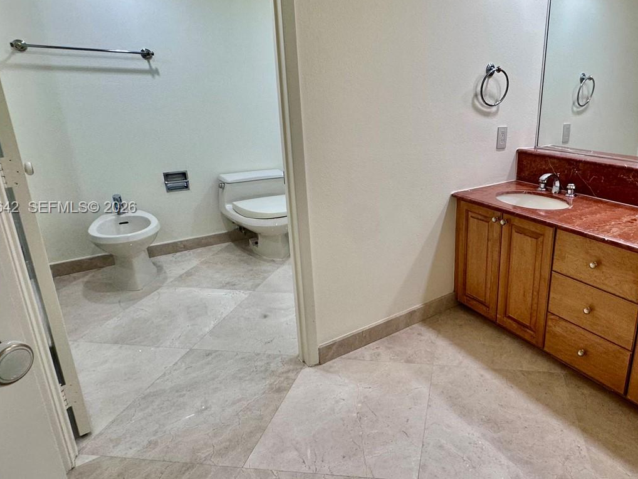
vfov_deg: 60.9
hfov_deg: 73.2
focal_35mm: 22
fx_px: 406
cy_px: 208
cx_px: 442
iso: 125
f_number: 2.2
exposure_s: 1/120
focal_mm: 2.22
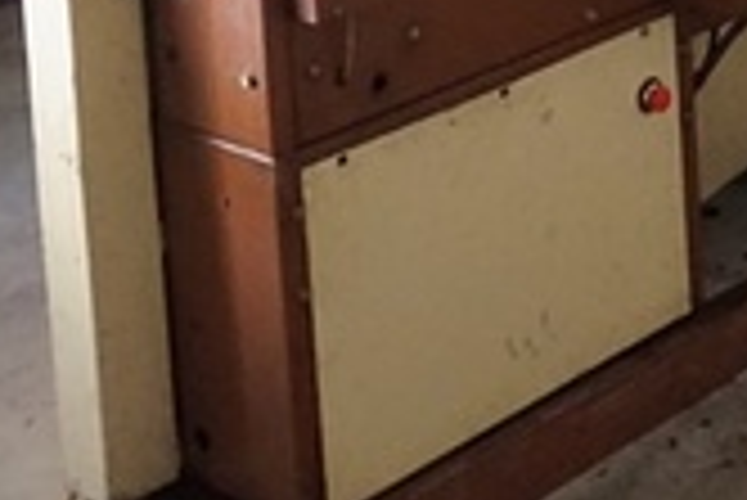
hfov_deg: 18.6
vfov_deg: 11.8
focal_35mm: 104
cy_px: -500
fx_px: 2160
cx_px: 889
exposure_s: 1/40
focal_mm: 16
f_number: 3.5
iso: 3200
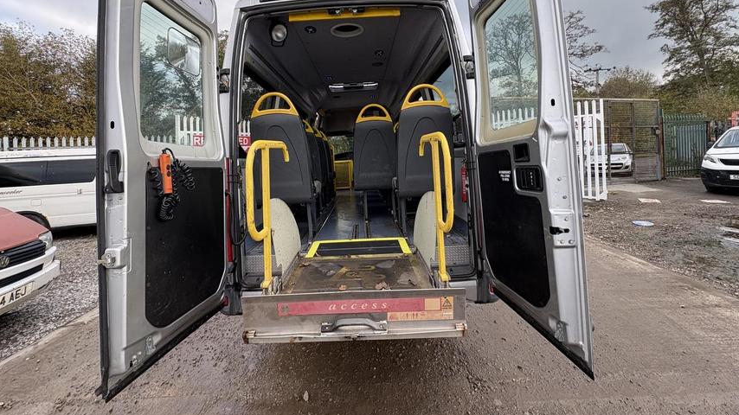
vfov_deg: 65.8
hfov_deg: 99.4
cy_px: 150
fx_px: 313
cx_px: 358
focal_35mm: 16
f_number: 2.2
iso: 64
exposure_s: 1/99
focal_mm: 2.22
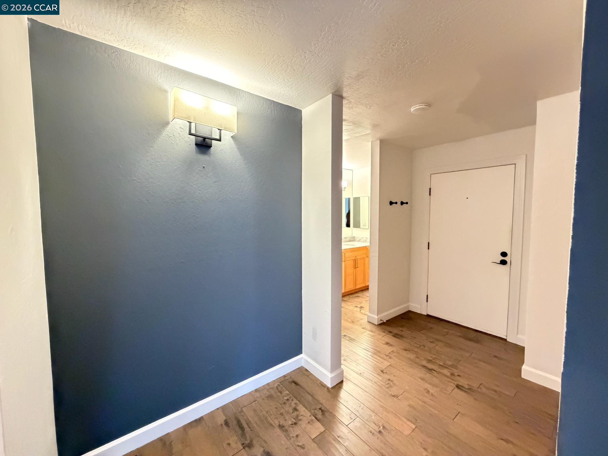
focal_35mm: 14
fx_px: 246
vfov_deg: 85.7
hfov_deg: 102.1
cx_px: 304
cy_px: 228
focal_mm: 2.22
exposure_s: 1/40
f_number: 2.2
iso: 1250
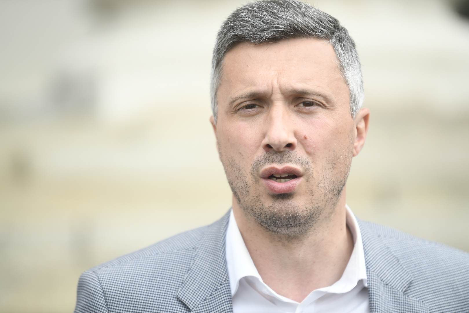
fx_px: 2605
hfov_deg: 10.3
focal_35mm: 200
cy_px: 156
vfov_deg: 6.9
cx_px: 234
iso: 200
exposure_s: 1/640
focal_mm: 200
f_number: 2.8
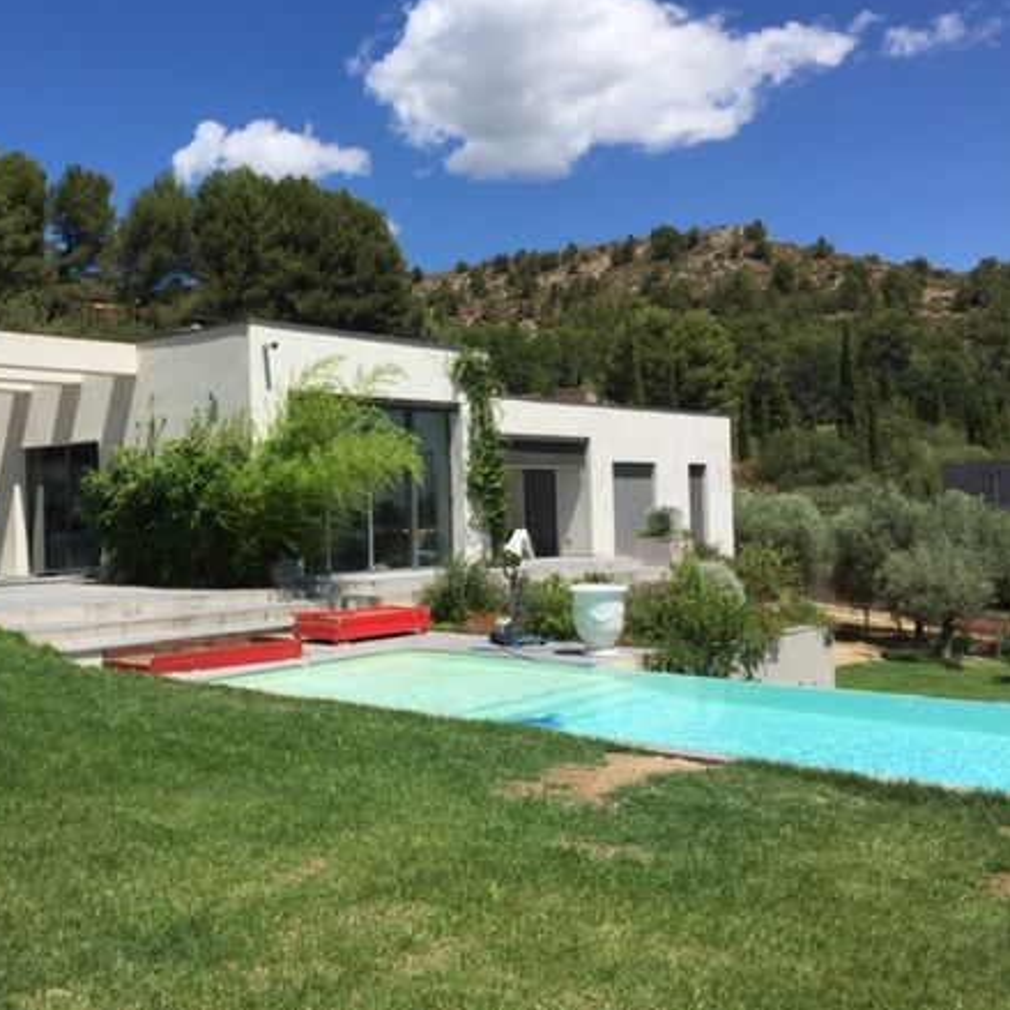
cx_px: 329
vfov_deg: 47.2
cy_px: 495
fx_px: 1155
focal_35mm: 35
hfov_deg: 46.4
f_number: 2.2
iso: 32
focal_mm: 4.15
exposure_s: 1/2825
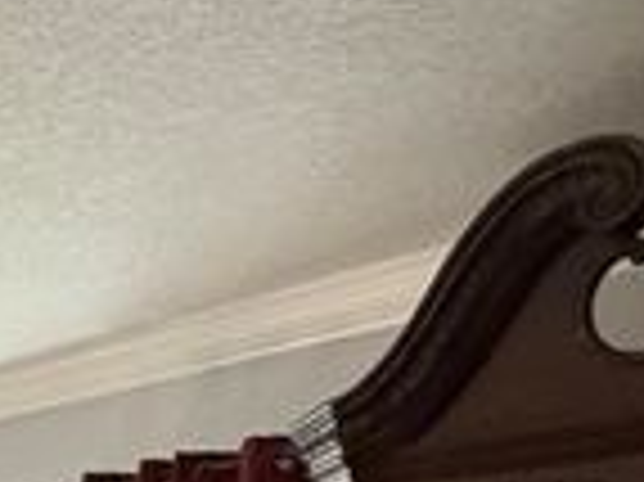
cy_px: 973
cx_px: -444
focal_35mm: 69
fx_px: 1283
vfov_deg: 16.2
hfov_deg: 21.2
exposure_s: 1/93
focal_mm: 2.22
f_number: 2.2
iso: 400
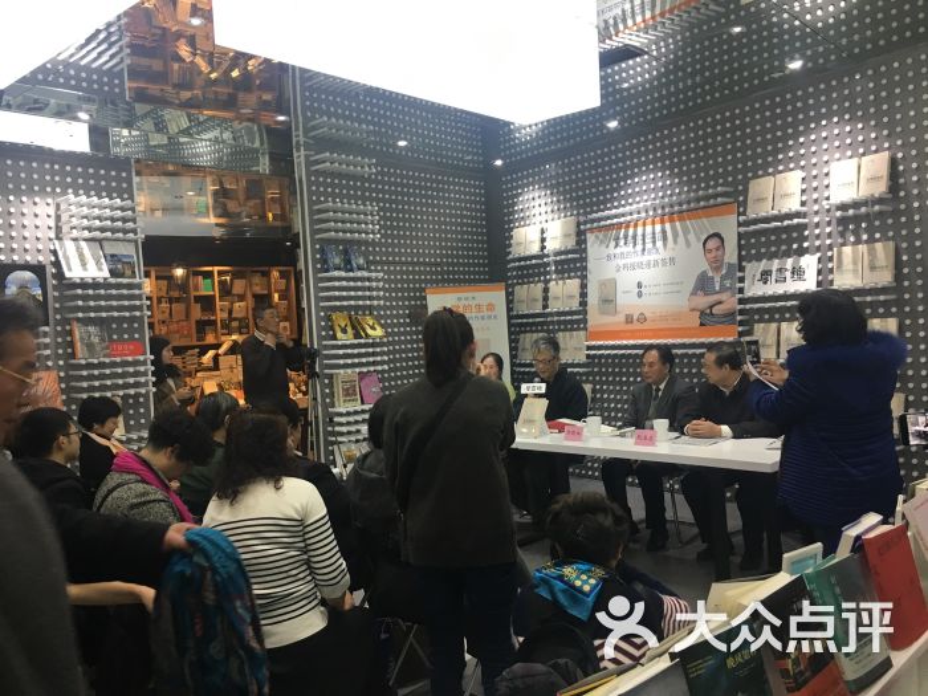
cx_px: 464
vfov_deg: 48.2
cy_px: 348
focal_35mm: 29
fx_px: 777
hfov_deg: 61.7
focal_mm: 4.15
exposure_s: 1/33
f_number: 2.2
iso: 100
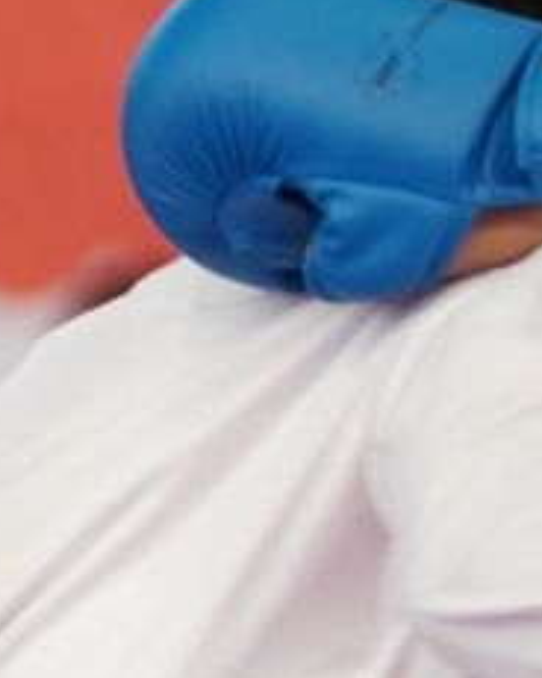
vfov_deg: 2.0
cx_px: -35
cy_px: 480
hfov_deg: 1.6
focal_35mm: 986
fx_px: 19771
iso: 1600
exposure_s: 1/1000
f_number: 2.8
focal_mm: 134
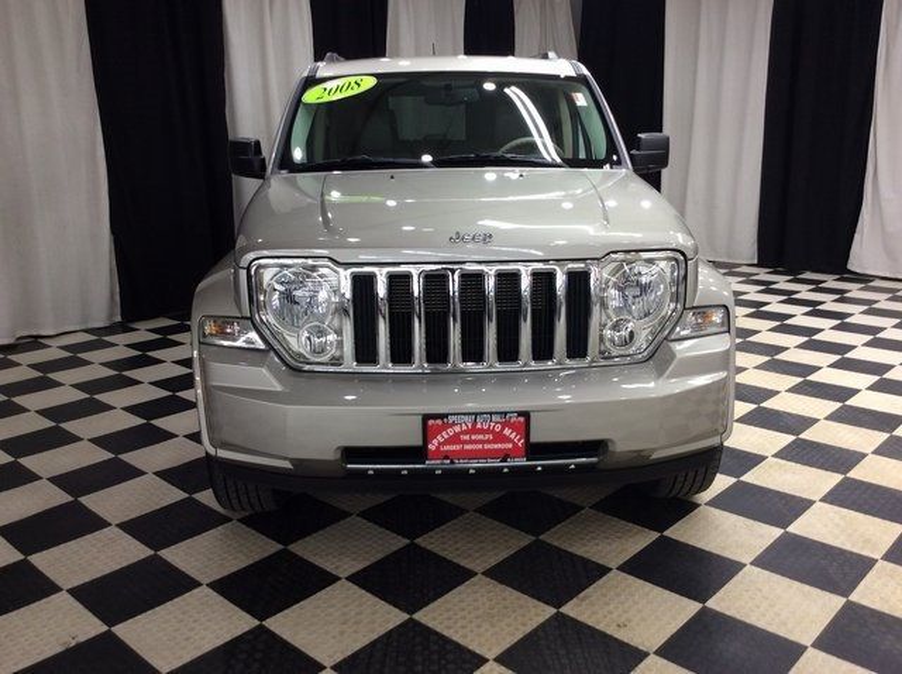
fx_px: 833
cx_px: 451
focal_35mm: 32
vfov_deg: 44.1
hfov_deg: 56.9
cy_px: 337
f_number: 2.4
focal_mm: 3.3
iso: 40
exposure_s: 1/24
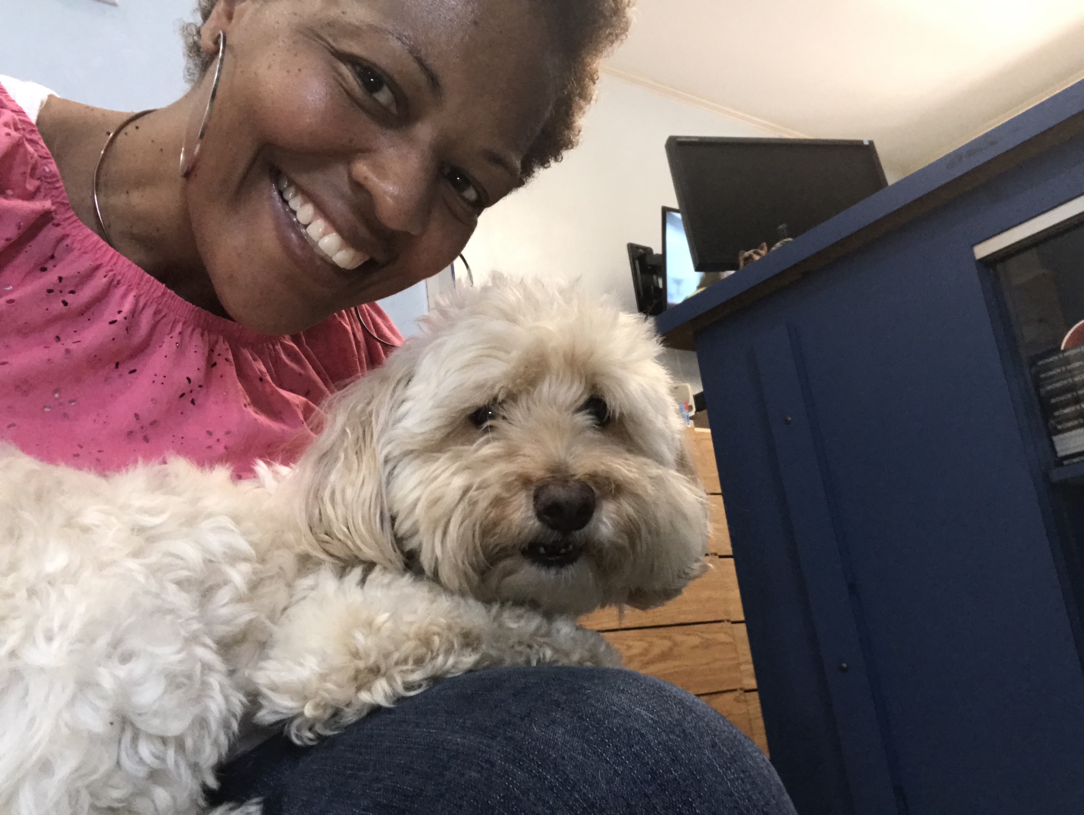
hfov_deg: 56.8
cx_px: 542
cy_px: 408
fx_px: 1003
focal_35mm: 32
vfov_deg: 44.2
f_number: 2.2
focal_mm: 2.87
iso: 100
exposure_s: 1/30
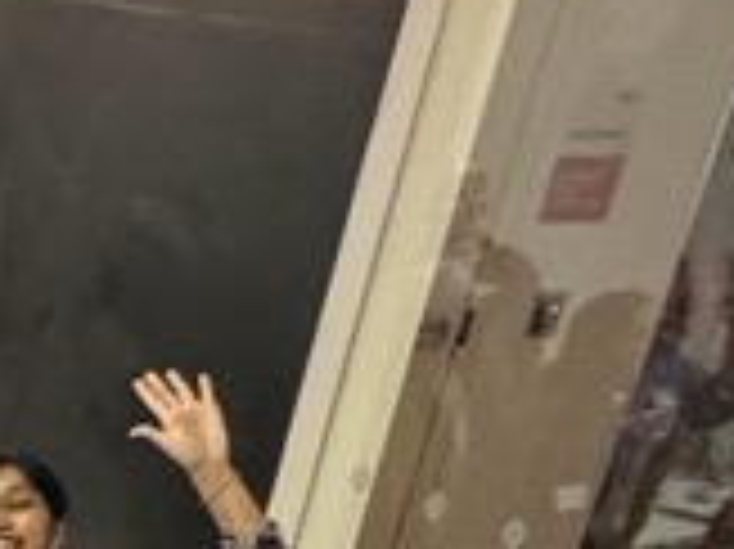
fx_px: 2331
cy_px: 1341
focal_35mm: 110
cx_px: -1099
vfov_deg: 11.2
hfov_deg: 12.9
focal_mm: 2.22
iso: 500
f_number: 2.2
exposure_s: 1/40
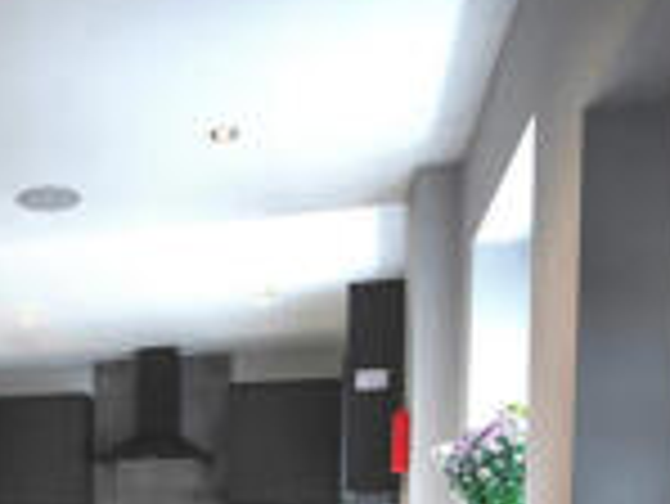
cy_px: 610
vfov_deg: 26.3
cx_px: -103
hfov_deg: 33.0
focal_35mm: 49
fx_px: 949
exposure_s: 1/100
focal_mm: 16
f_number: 4
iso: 1600
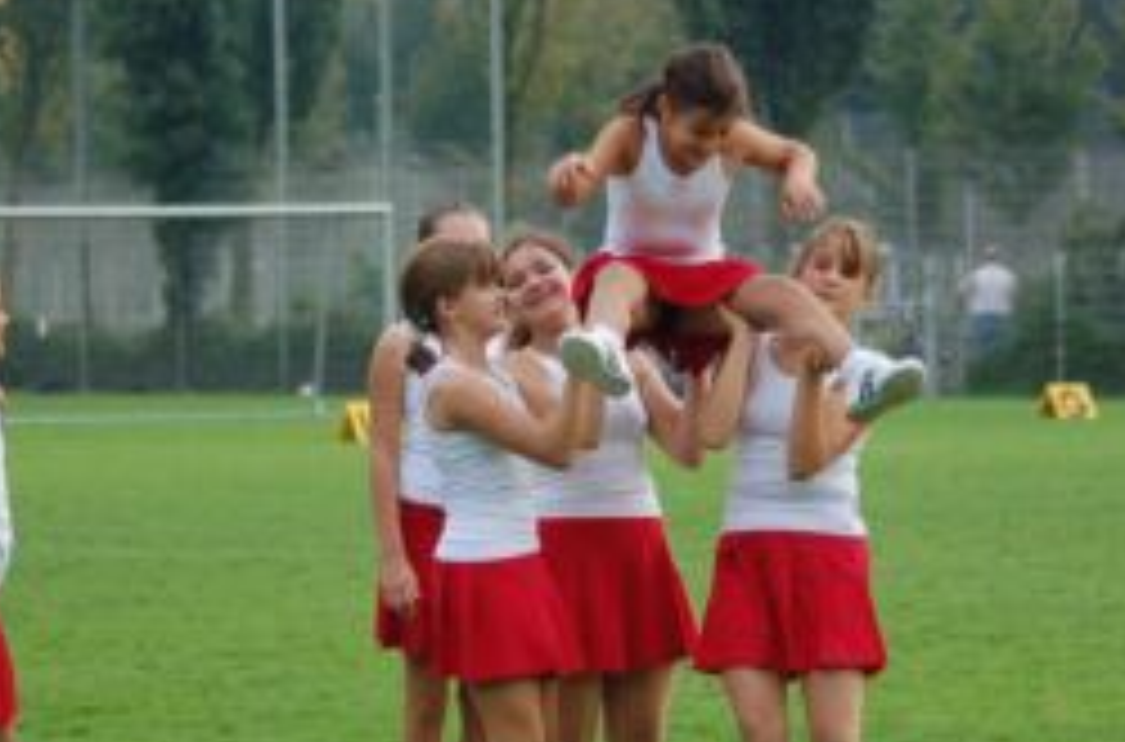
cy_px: 409
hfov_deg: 7.6
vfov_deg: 5.0
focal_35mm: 272
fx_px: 8473
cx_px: 646
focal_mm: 100
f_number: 4.2
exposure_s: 1/800
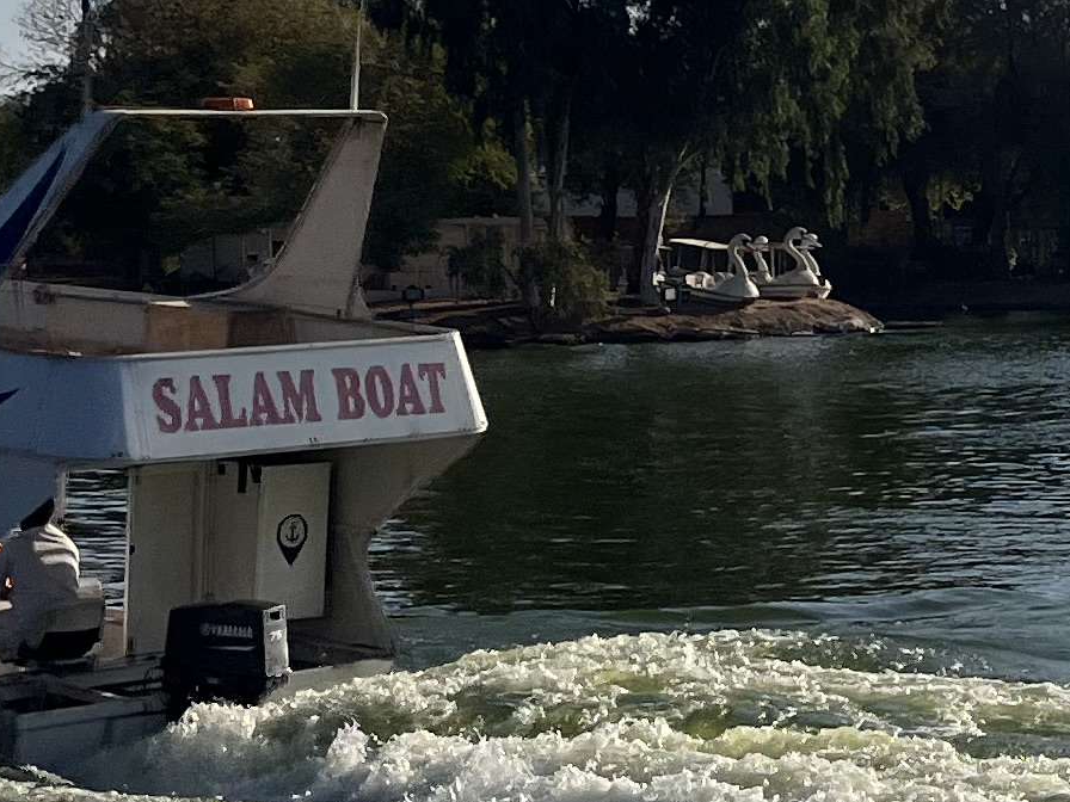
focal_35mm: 117
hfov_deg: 16.2
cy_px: 85
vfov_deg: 12.6
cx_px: 1269
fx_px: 3617
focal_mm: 5.1
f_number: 1.6
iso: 50
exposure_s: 1/9901
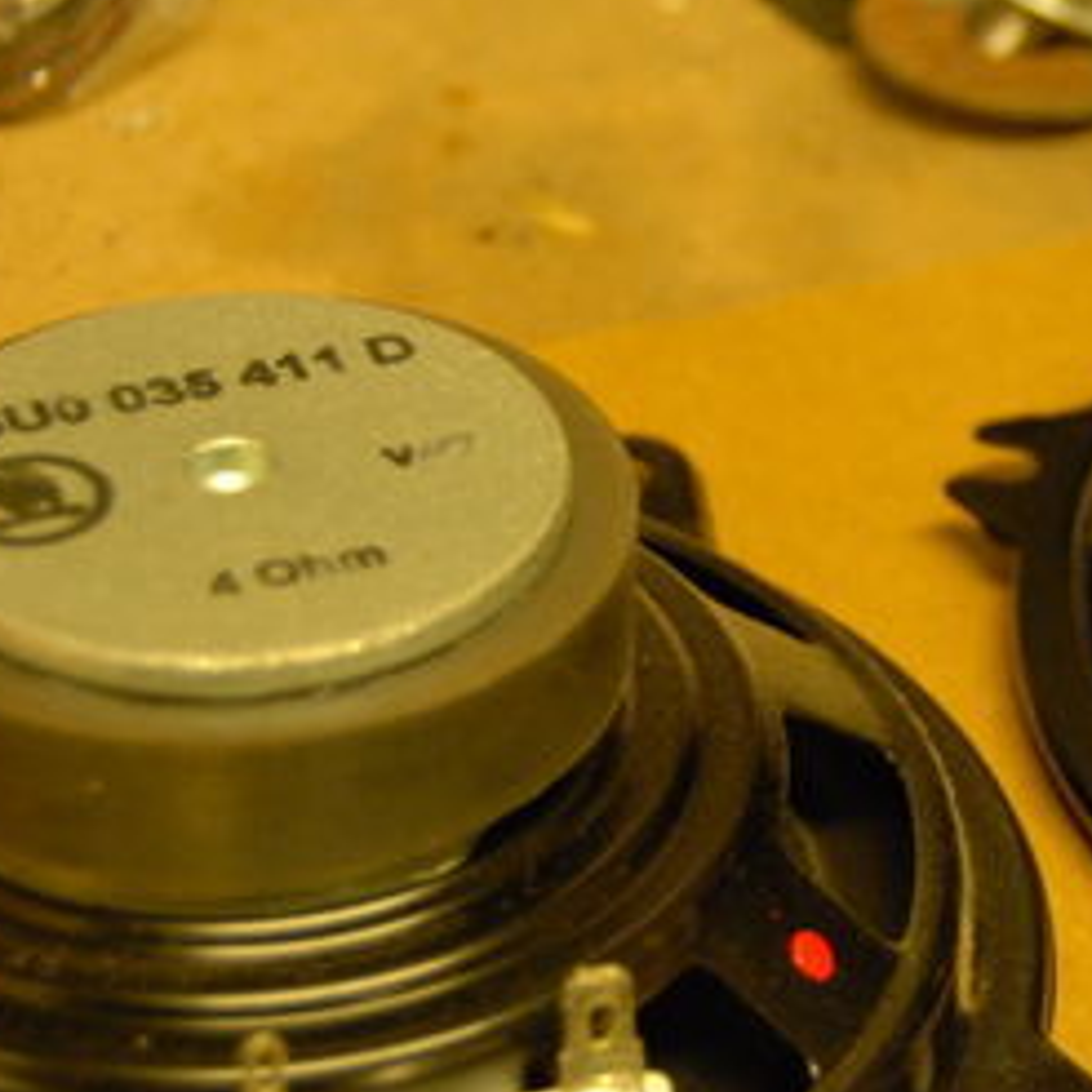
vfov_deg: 13.8
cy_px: 488
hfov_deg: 13.7
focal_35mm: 126
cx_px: 1070
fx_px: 4497
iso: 800
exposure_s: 1/20
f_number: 4.8
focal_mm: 38
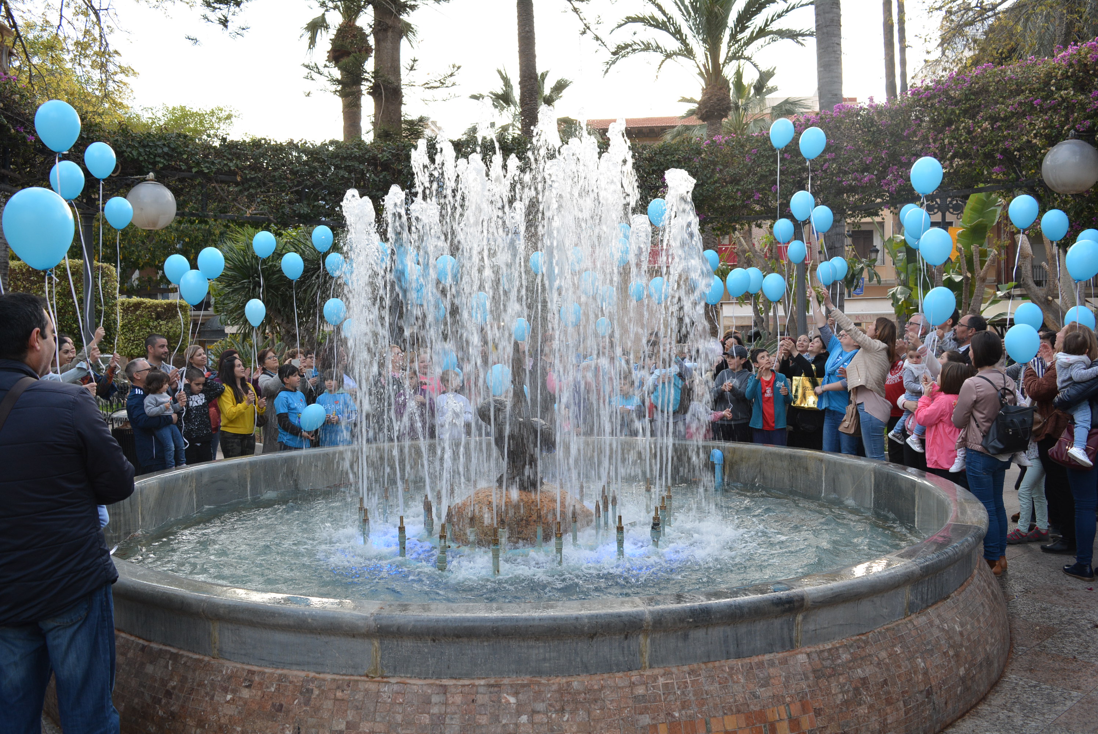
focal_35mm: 27
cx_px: 549
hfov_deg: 67.3
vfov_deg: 48.0
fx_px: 824
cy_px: 367
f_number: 5
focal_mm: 18
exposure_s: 1/100
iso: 400
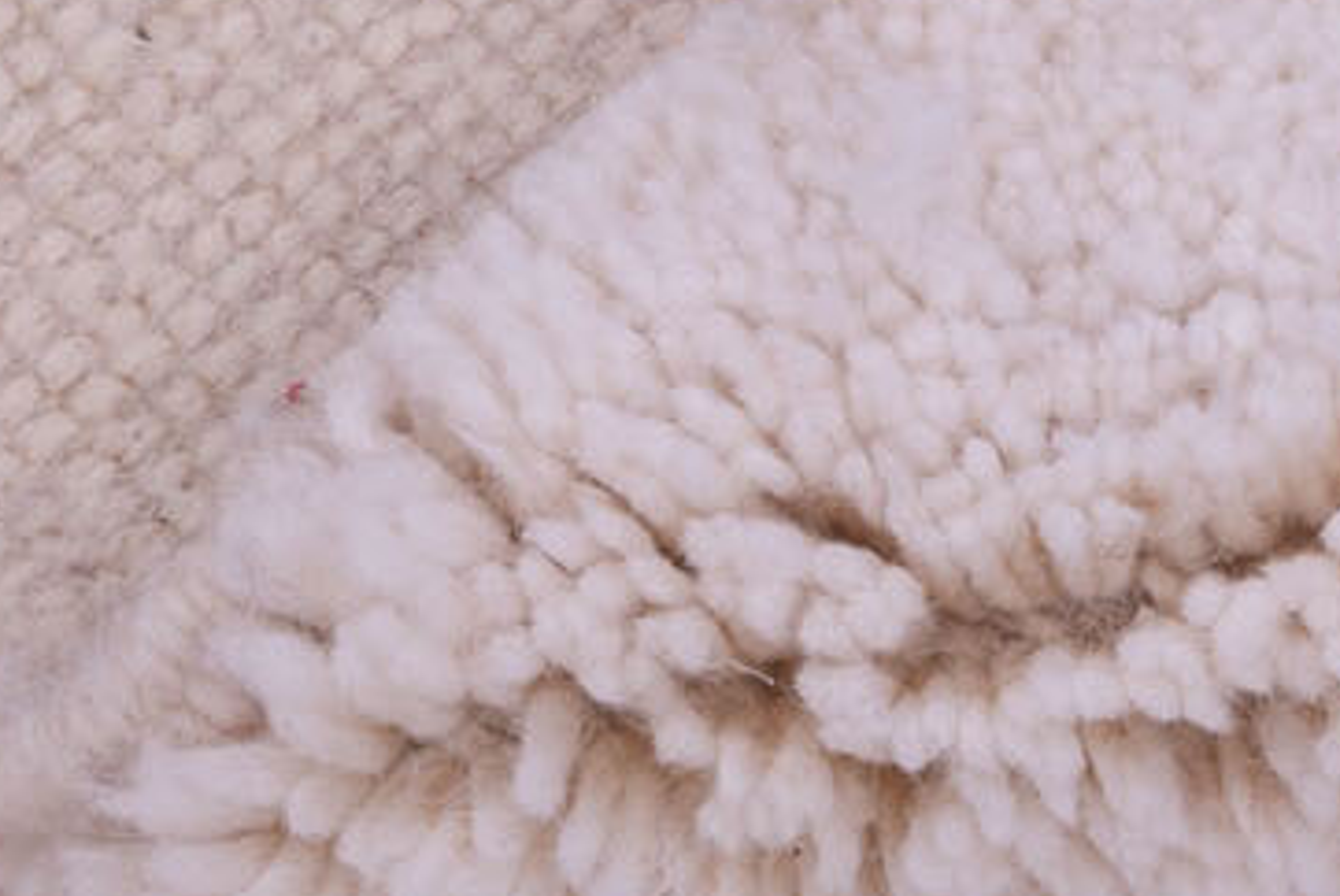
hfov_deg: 4.8
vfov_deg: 3.4
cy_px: -1235
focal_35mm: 401
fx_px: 14938
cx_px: 4505
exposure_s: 1/160
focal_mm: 56
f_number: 16
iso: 160
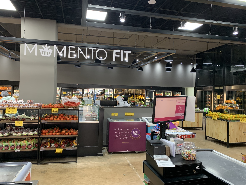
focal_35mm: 26
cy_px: 92
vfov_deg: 53.1
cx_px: 123
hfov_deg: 67.3
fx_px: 185
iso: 200
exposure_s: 1/60
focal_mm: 4.25
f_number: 1.8
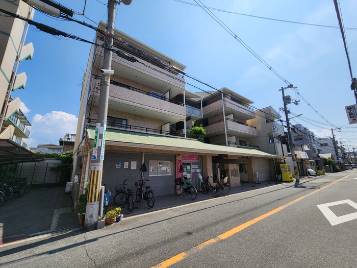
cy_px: 134
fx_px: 134
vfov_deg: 89.9
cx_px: 178
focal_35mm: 13
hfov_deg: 106.2
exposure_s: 1/3185
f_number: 2.2
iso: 50
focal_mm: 2.2
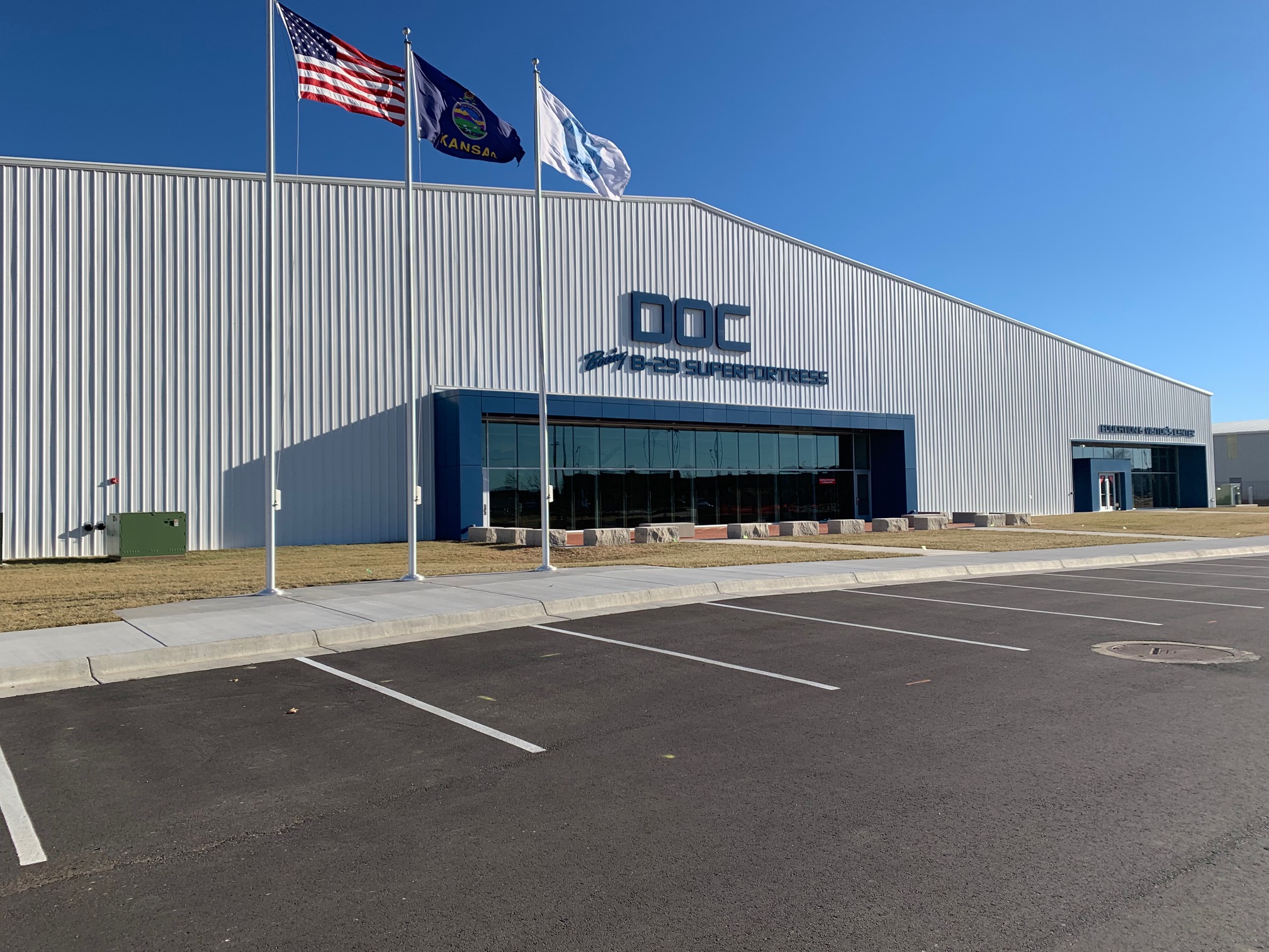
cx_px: 634
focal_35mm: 26
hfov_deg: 67.3
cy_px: 476
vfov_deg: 53.1
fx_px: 953
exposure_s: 1/2833
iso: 25
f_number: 1.8
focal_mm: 4.25
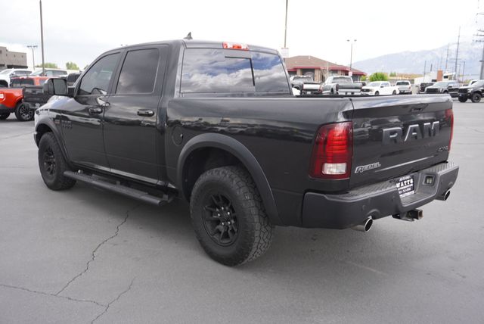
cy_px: 162
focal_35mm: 32
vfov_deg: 41.8
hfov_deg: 59.4
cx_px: 242
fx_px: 424
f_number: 5
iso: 100
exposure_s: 1/100
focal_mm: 21
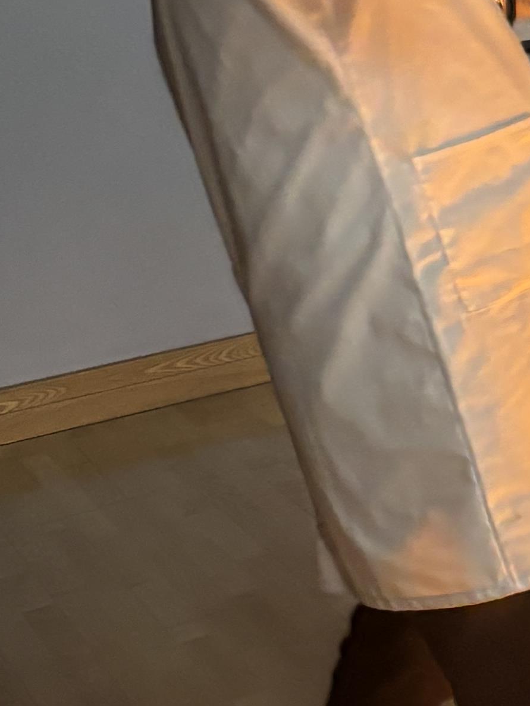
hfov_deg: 11.1
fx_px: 2552
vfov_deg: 15.7
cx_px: 946
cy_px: 142
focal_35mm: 125
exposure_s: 1/50
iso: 320
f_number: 1.6
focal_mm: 5.96
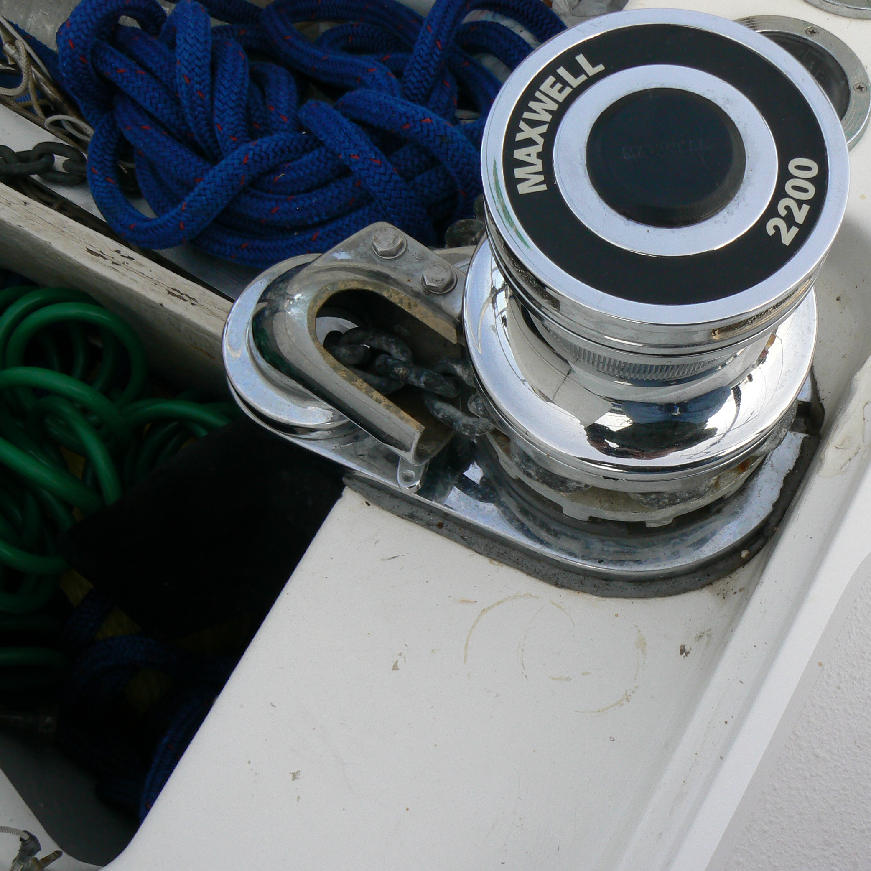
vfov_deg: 39.2
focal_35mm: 43
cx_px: 501
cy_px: 438
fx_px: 1224
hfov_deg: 39.1
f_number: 5.6
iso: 80
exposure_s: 1/100
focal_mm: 6
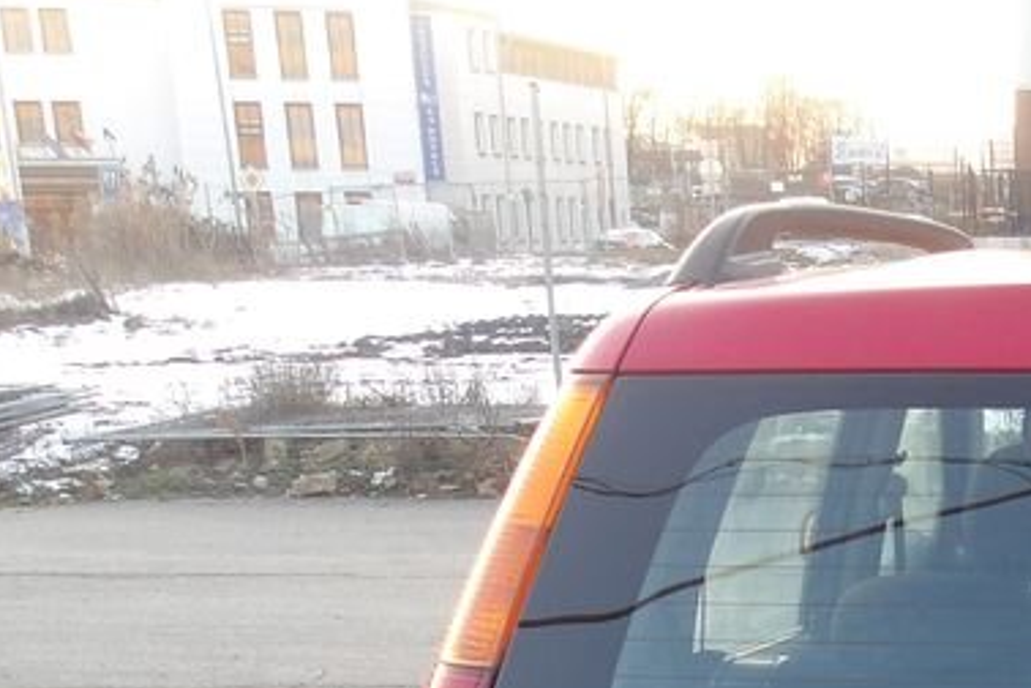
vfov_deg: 16.7
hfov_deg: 24.5
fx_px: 2176
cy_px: 947
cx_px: 1195
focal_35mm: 76
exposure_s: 1/45
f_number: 3
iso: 100
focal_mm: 4.9
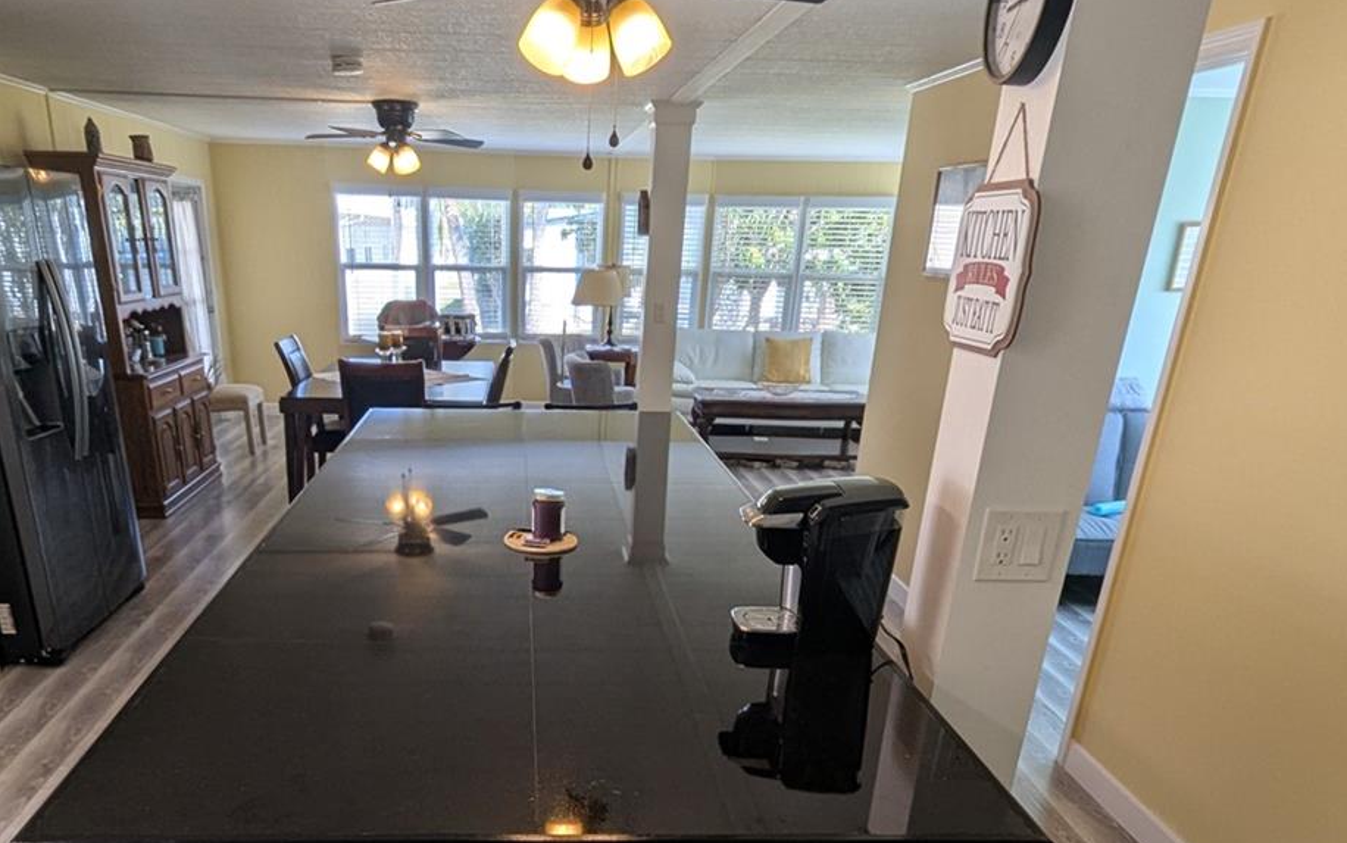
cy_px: 662
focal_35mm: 24
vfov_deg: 48.5
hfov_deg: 73.9
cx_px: 535
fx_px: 881
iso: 48
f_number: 2.2
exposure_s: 1/120
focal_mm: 1.95
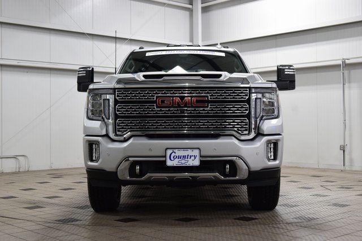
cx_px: 181
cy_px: 120
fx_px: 543
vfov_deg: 25.1
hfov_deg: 36.9
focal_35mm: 54
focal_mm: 36
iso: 1600
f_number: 7.1
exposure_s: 1/60
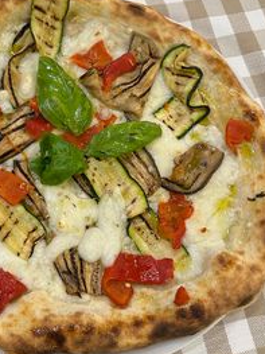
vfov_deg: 47.9
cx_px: 78
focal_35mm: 39
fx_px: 398
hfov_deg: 36.2
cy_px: 181
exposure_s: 1/50
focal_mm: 6.86
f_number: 1.78
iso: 400
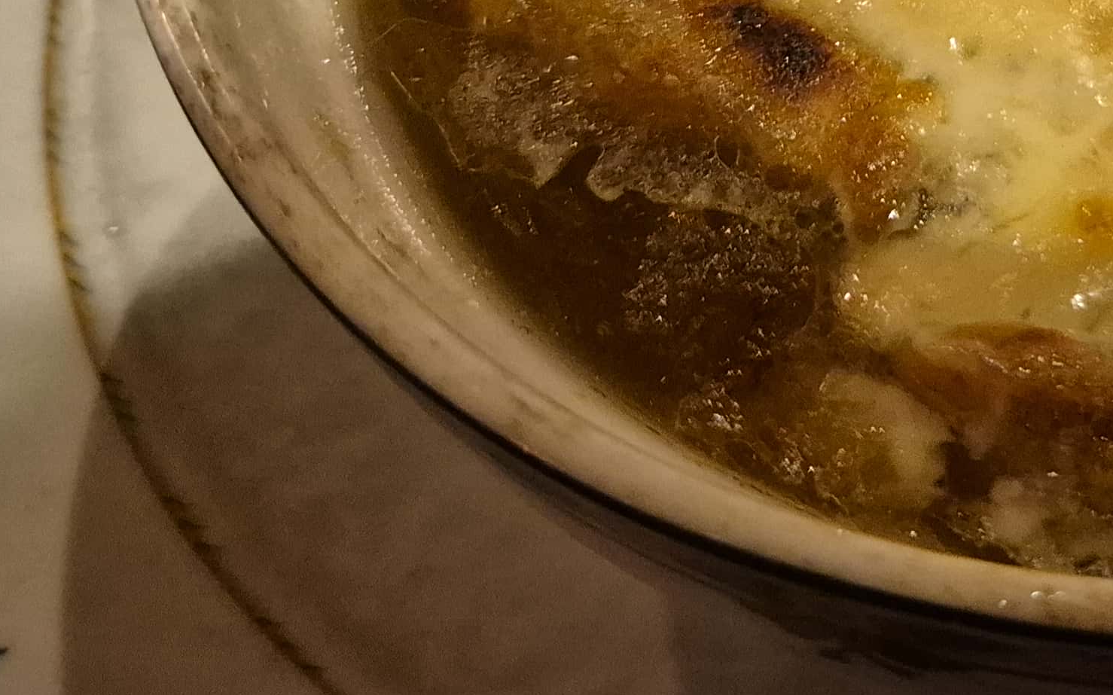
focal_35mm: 66
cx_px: 1174
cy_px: -184
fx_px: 2002
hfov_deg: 28.6
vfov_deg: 18.5
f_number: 1.8
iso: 1600
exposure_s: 1/100
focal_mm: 5.4
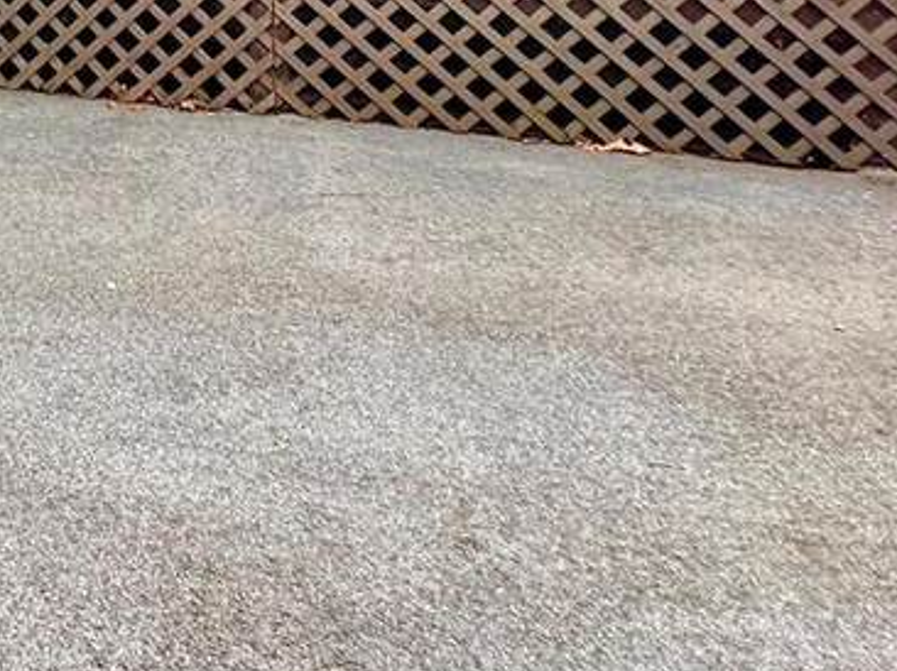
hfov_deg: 31.2
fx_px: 1269
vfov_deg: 24.5
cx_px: -238
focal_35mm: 49
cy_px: -277
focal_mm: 2.22
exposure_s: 1/99
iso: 160
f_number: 2.2
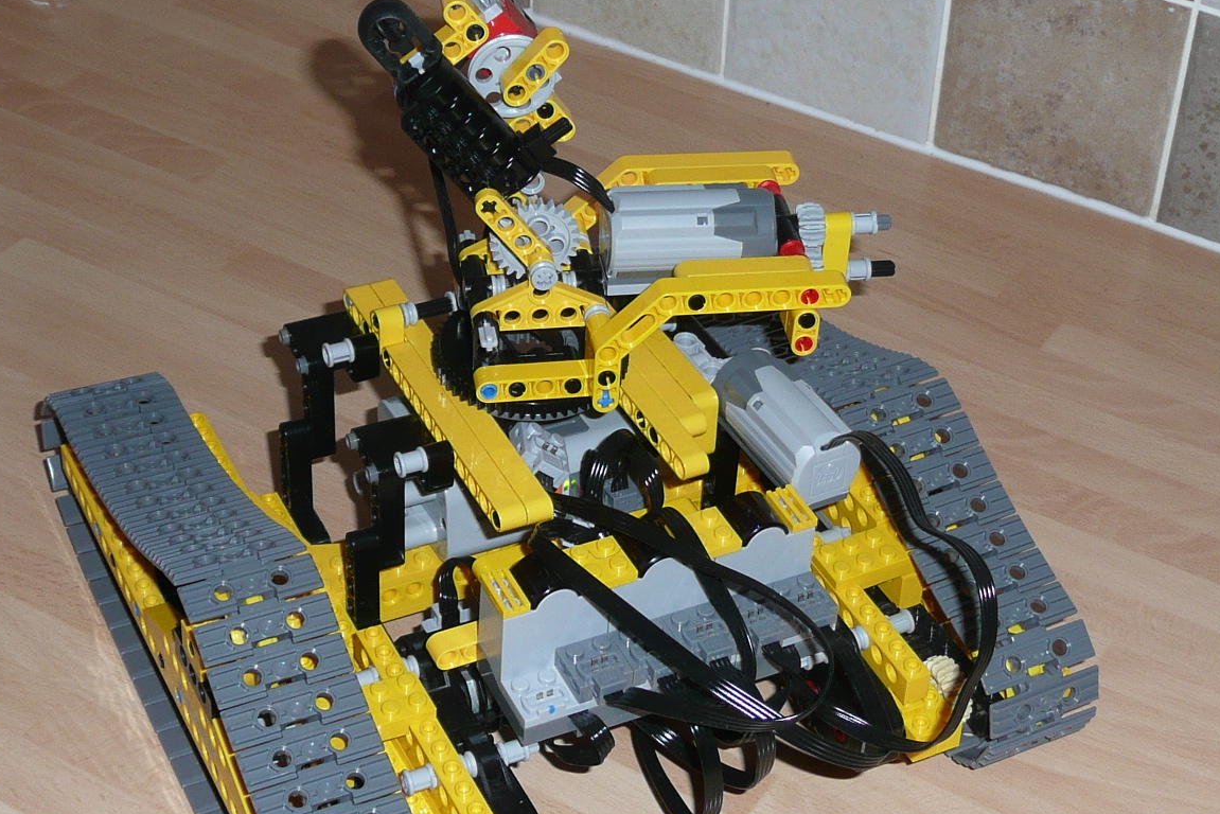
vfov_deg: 18.4
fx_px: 2508
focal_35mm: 74
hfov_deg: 27.3
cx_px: 614
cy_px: 433
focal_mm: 7
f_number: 4
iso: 100
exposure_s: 1/30
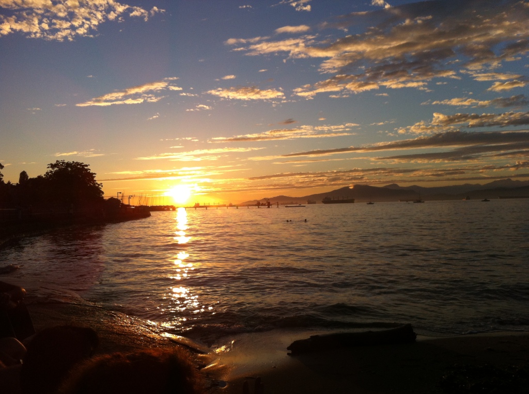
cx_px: 264
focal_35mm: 35
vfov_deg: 40.6
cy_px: 197
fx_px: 534
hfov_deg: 52.7
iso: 80
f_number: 2.8
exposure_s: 1/1160
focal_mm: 3.85
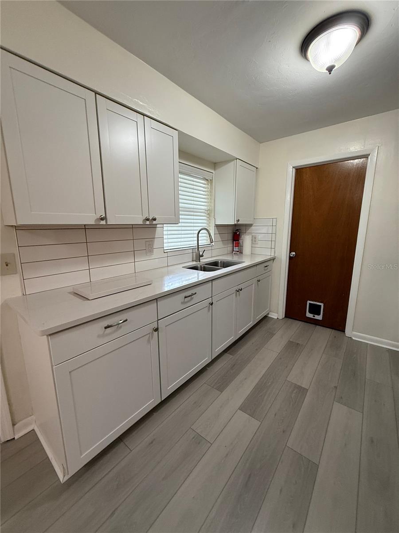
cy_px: 266
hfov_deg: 85.7
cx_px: 200
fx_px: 215
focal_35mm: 14
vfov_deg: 102.1
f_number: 2.2
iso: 250
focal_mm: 2.22
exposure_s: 1/60
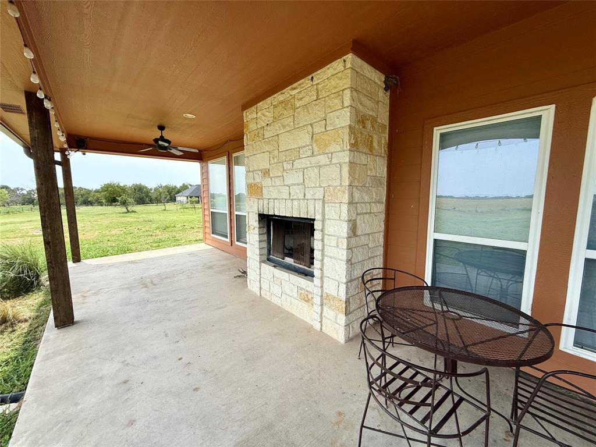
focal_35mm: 14
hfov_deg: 102.1
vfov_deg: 85.7
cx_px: 298
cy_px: 224
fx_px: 241
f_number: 2.2
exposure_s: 1/1259
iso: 64
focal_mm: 2.22
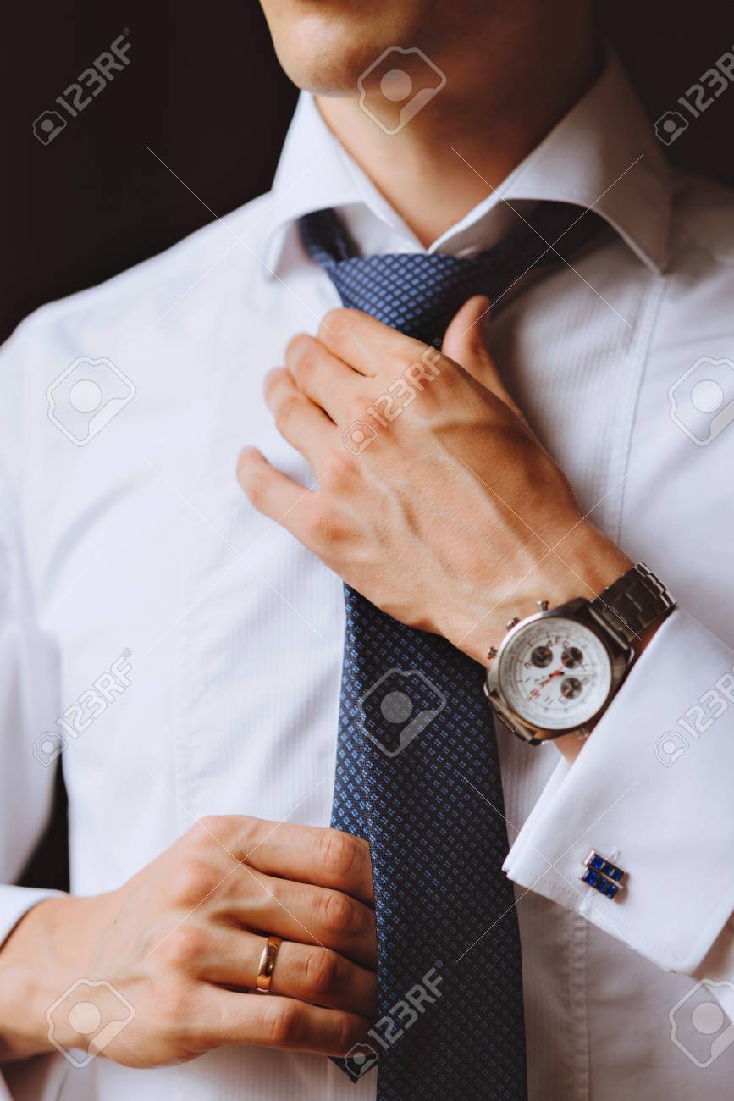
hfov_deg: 16.1
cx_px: 367
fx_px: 2599
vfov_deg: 23.9
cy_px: 550
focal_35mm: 85
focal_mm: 85
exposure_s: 1/320
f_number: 2.8
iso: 250
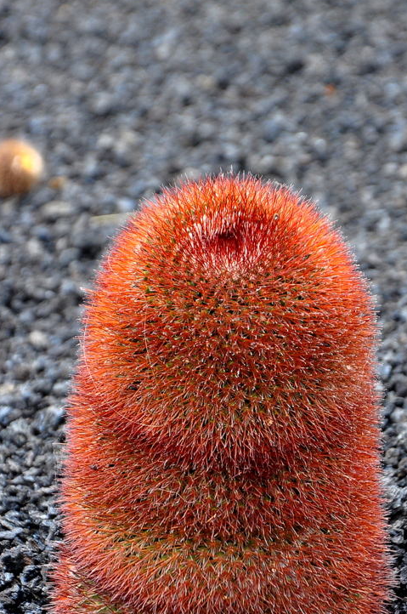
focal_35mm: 262
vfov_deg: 7.9
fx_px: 4455
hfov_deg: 5.2
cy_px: 384
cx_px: 206
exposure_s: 1/160
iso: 400
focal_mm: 105
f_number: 5.6
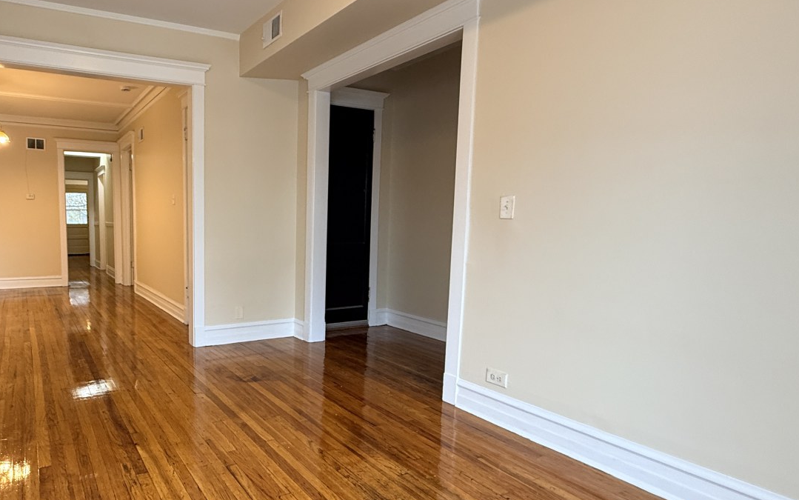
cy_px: 267
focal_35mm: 22
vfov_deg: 55.0
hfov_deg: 76.0
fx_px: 479
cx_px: 239
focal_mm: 2.22
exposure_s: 1/60
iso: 200
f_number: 2.2
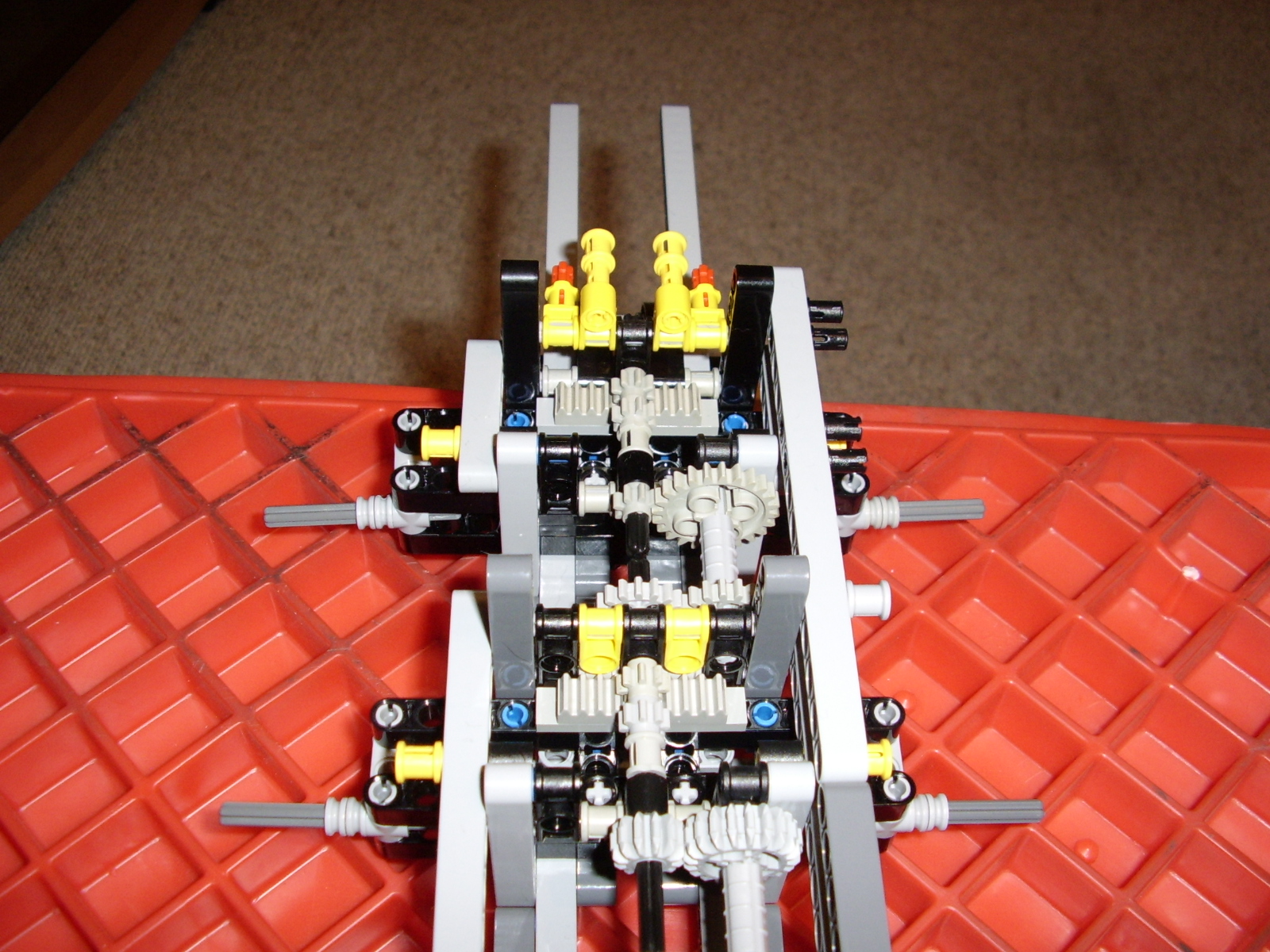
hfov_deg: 60.0
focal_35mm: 30
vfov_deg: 46.8
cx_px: 635
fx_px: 1101
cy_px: 476
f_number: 2.9
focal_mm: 5.8
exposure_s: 1/30
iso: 141
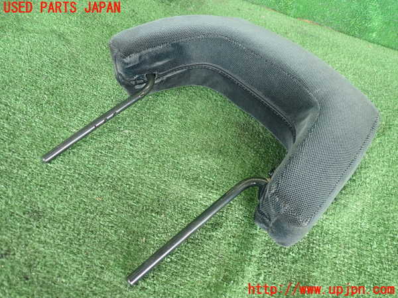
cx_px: 199
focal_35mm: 30
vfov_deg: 46.8
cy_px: 149
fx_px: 345
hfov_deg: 60.0
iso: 200
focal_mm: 5.5
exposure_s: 1/40
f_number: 2.3
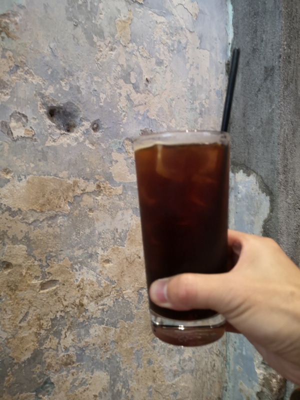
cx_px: 150
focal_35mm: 27
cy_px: 200
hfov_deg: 51.4
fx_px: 312
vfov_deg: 65.3
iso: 640
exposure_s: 1/20
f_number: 1.8
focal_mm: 3.95
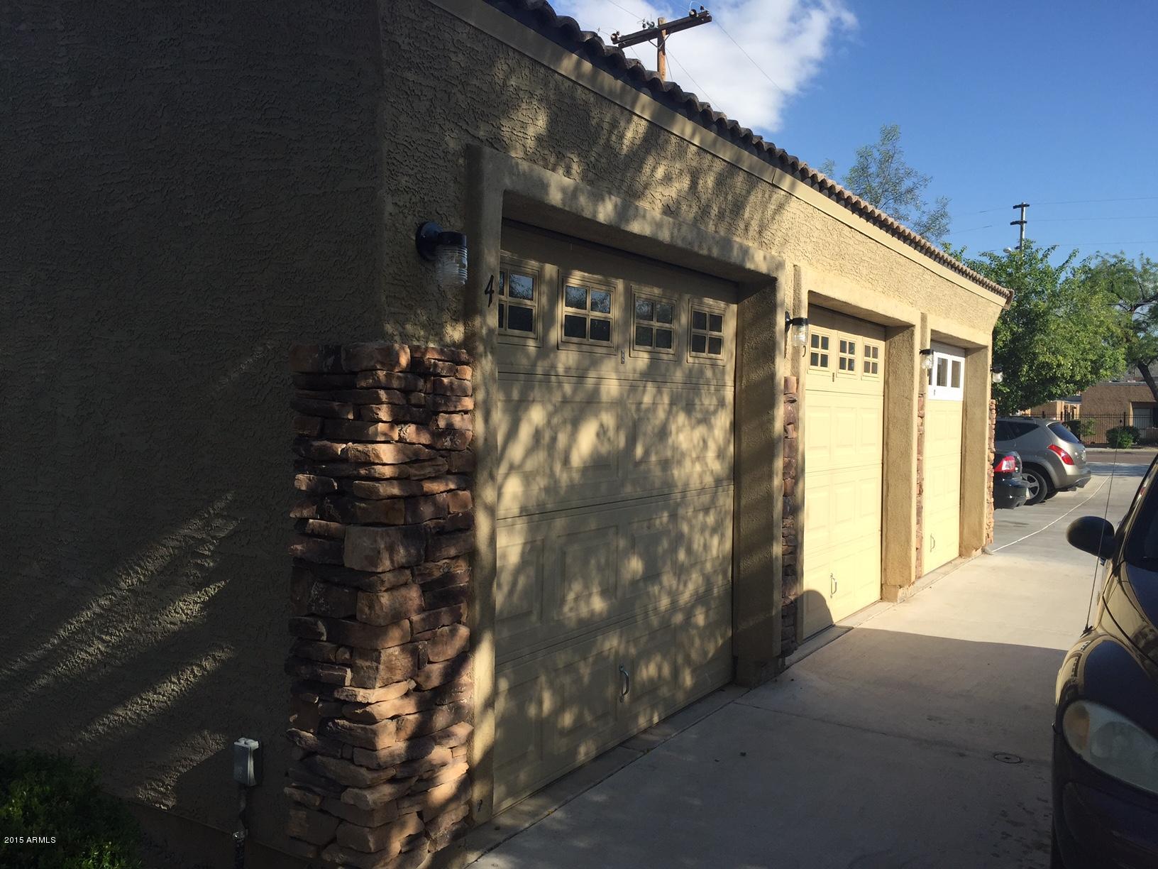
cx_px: 579
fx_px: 970
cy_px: 434
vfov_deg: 48.2
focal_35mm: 29
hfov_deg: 61.7
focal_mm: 4.15
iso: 32
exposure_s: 1/1364
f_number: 2.2
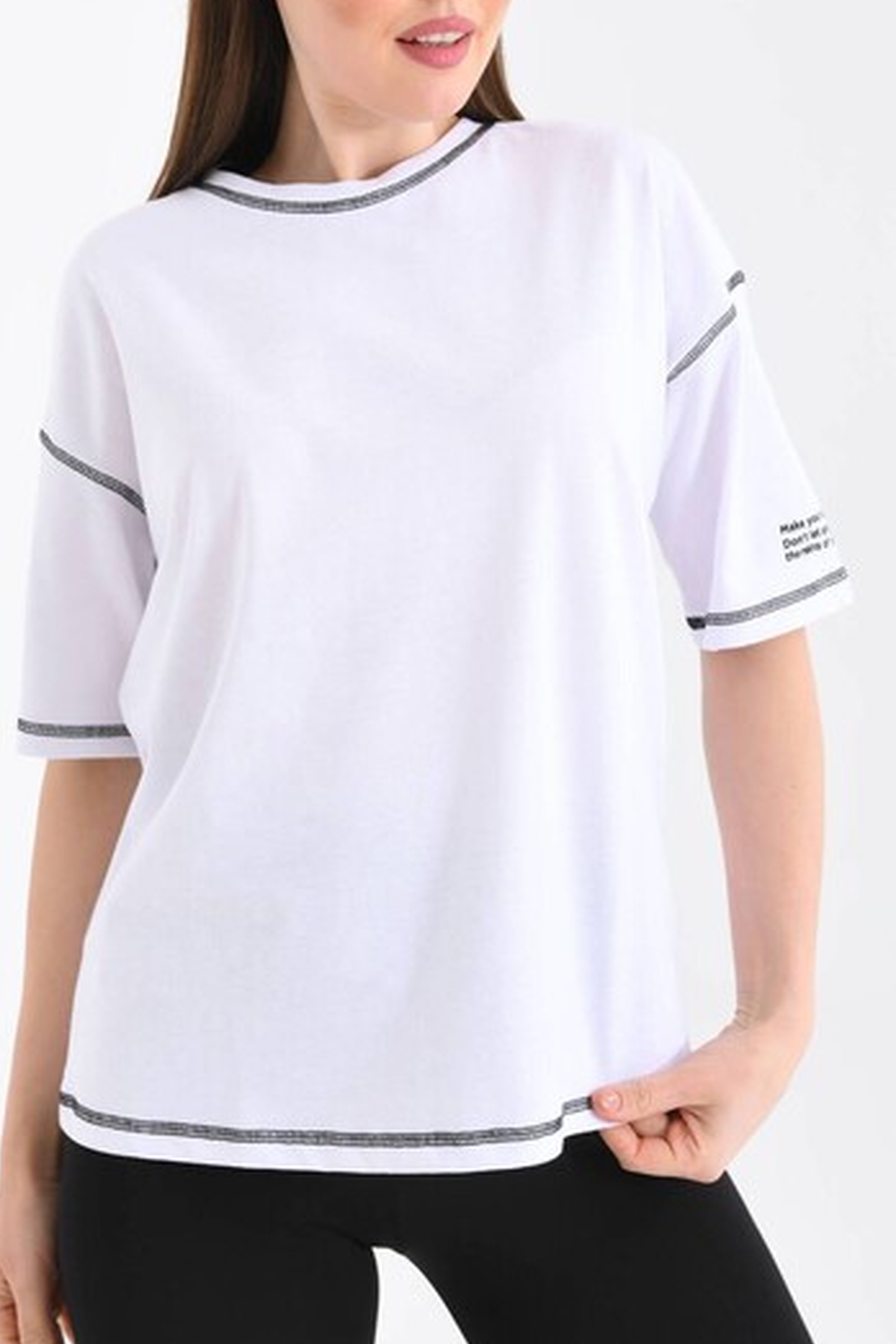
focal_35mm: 79
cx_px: 435
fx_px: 2949
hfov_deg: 17.3
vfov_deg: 25.5
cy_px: 453
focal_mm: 55
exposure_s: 1/125
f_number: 6.3
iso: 160
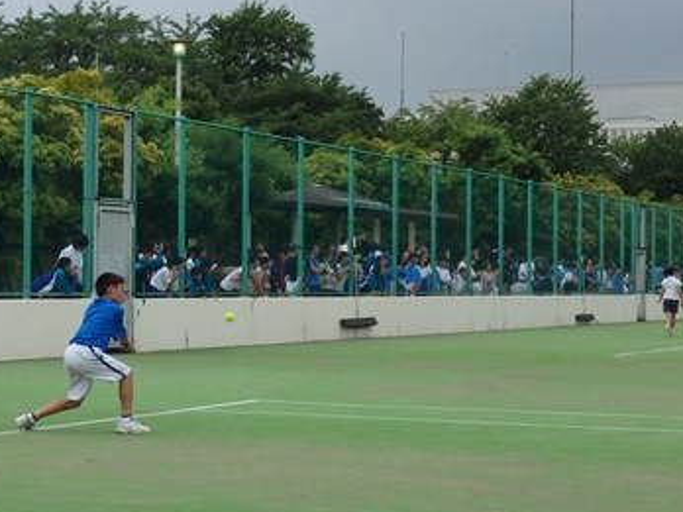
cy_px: 275
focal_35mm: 90
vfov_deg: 16.4
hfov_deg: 21.4
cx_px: 96
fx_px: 1776
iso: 125
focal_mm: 8.8
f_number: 4.9
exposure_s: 1/250
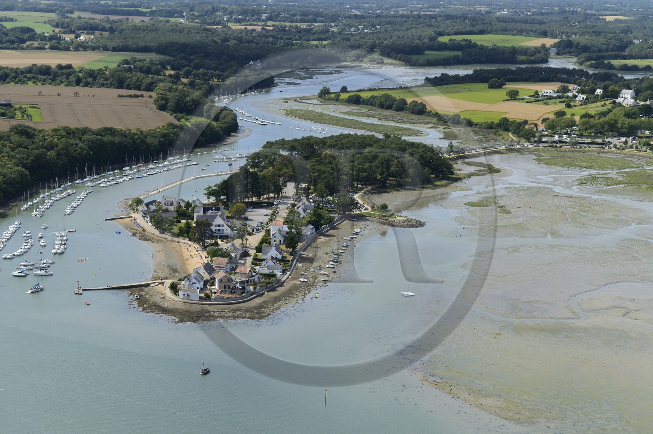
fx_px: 1124
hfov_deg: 32.4
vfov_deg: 21.9
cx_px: 326
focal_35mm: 62
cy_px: 217
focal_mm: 62
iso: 400
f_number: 7.1
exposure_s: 1/1000
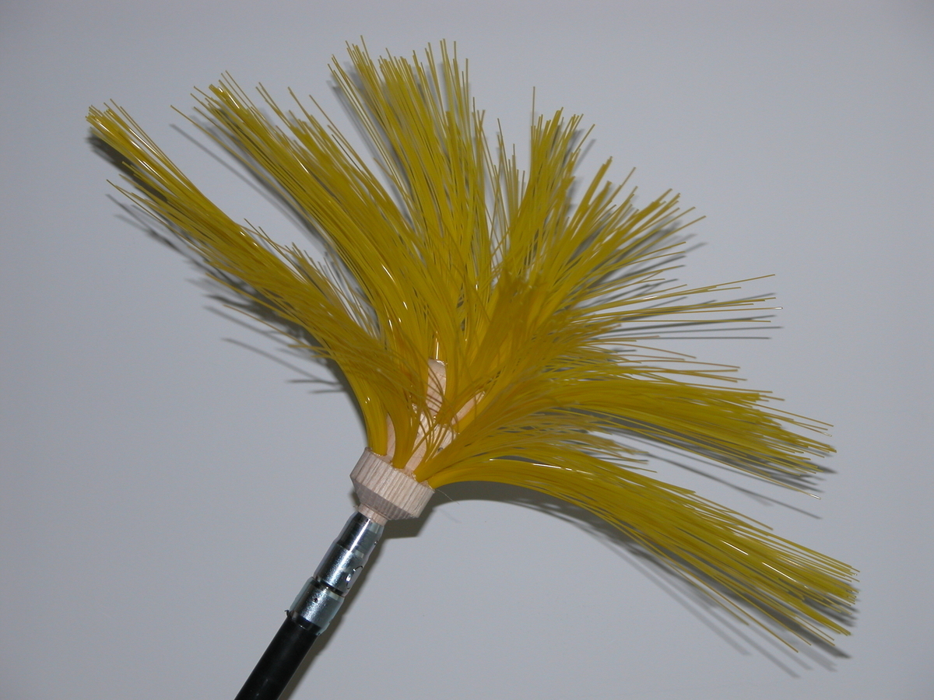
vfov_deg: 13.0
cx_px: 467
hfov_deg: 17.3
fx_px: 3076
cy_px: 350
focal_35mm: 114
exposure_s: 1/500
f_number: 3.7
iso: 100
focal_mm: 29.5
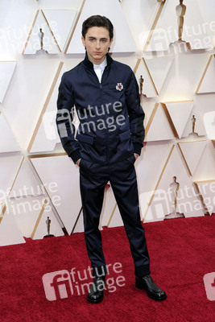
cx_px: 108
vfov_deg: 34.5
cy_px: 161
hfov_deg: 23.4
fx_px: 519
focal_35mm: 58
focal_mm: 58
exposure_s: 1/200
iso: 1250
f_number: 8
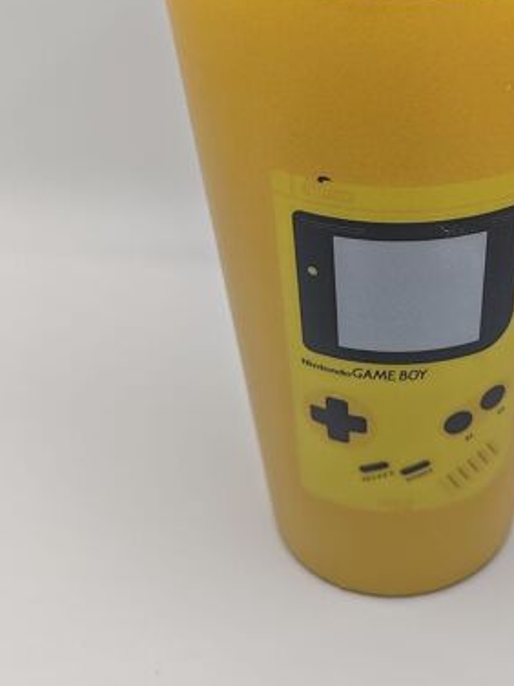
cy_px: 283
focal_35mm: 46
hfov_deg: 30.8
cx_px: 406
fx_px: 911
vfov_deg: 41.1
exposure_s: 1/120
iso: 500
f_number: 1.9
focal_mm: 6.12
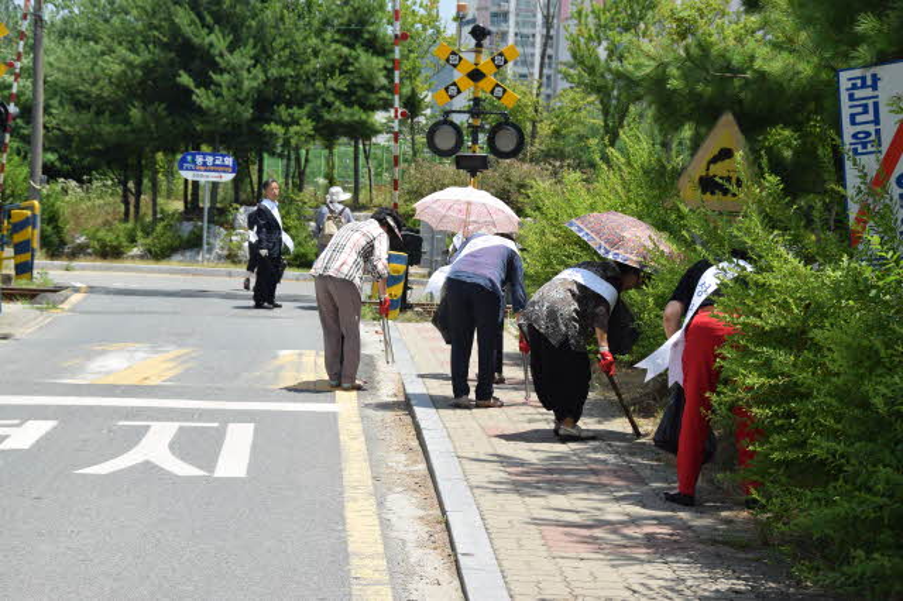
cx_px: 452
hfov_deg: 26.0
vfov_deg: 17.5
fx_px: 1955
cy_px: 300
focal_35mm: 78
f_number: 9
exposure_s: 1/320
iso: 200
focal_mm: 52
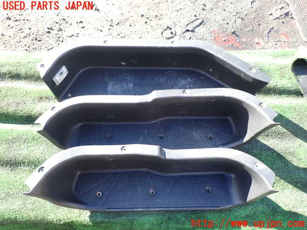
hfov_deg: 69.4
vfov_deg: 54.9
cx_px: 154
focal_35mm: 25
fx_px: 222
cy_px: 115
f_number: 2.8
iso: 100
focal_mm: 4.5
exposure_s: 1/80
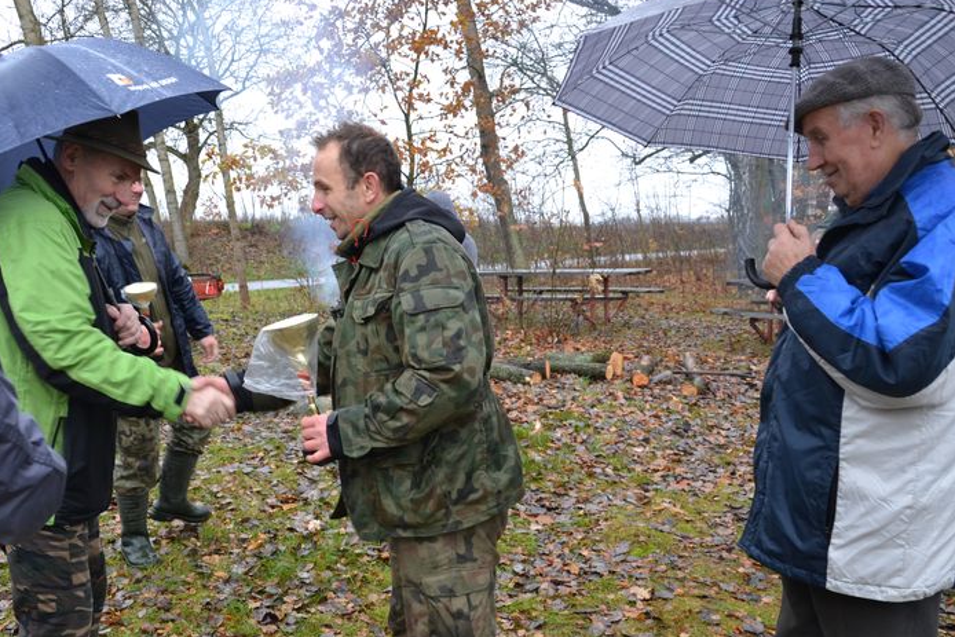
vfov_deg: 37.7
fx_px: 929
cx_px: 388
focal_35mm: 35
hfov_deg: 54.1
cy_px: 395
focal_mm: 18
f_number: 4.5
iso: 400
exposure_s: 1/80
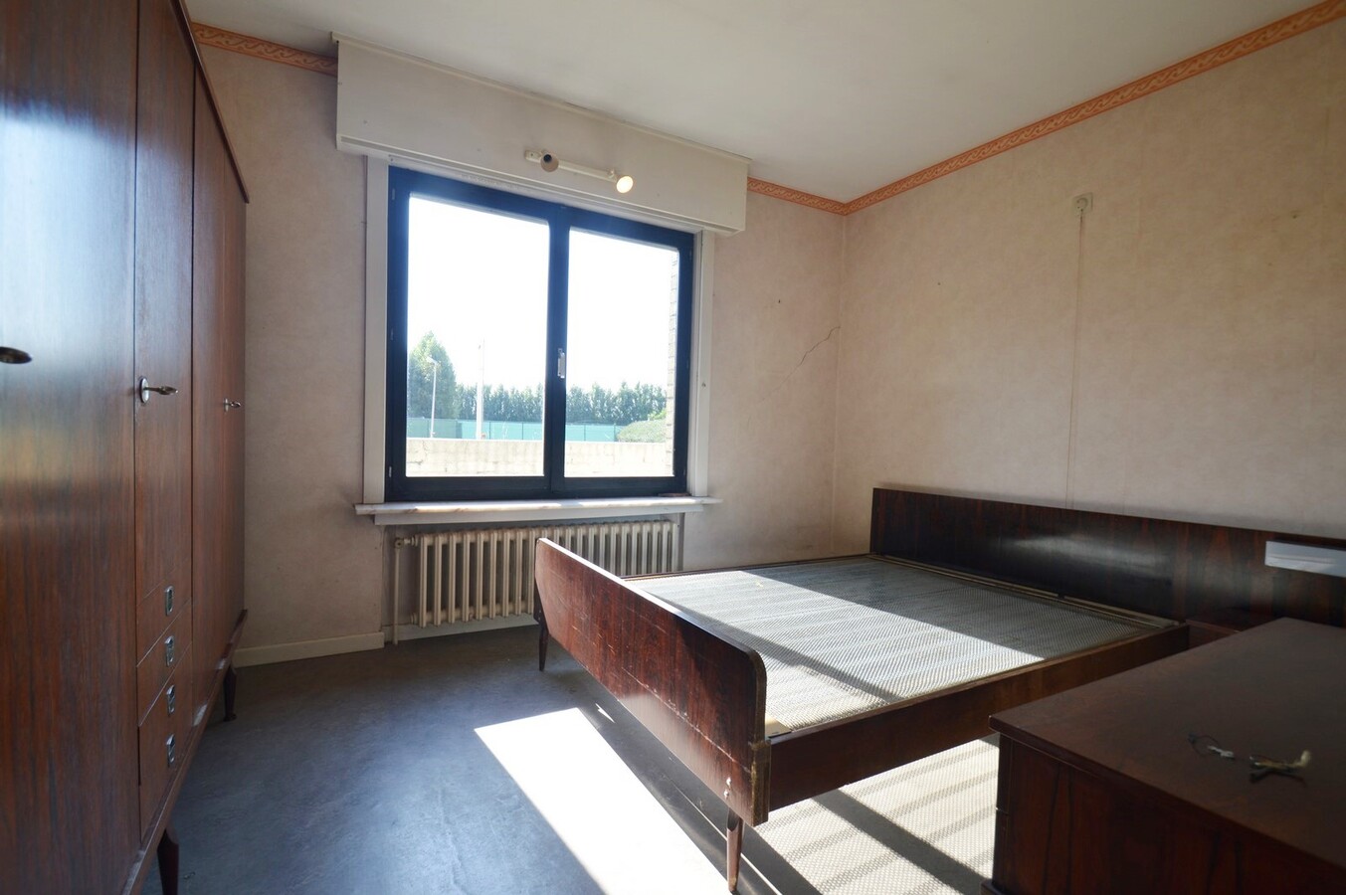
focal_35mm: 16
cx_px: 673
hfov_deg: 95.0
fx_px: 616
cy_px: 448
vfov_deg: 72.0
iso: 180
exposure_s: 1/125
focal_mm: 11
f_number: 5.6
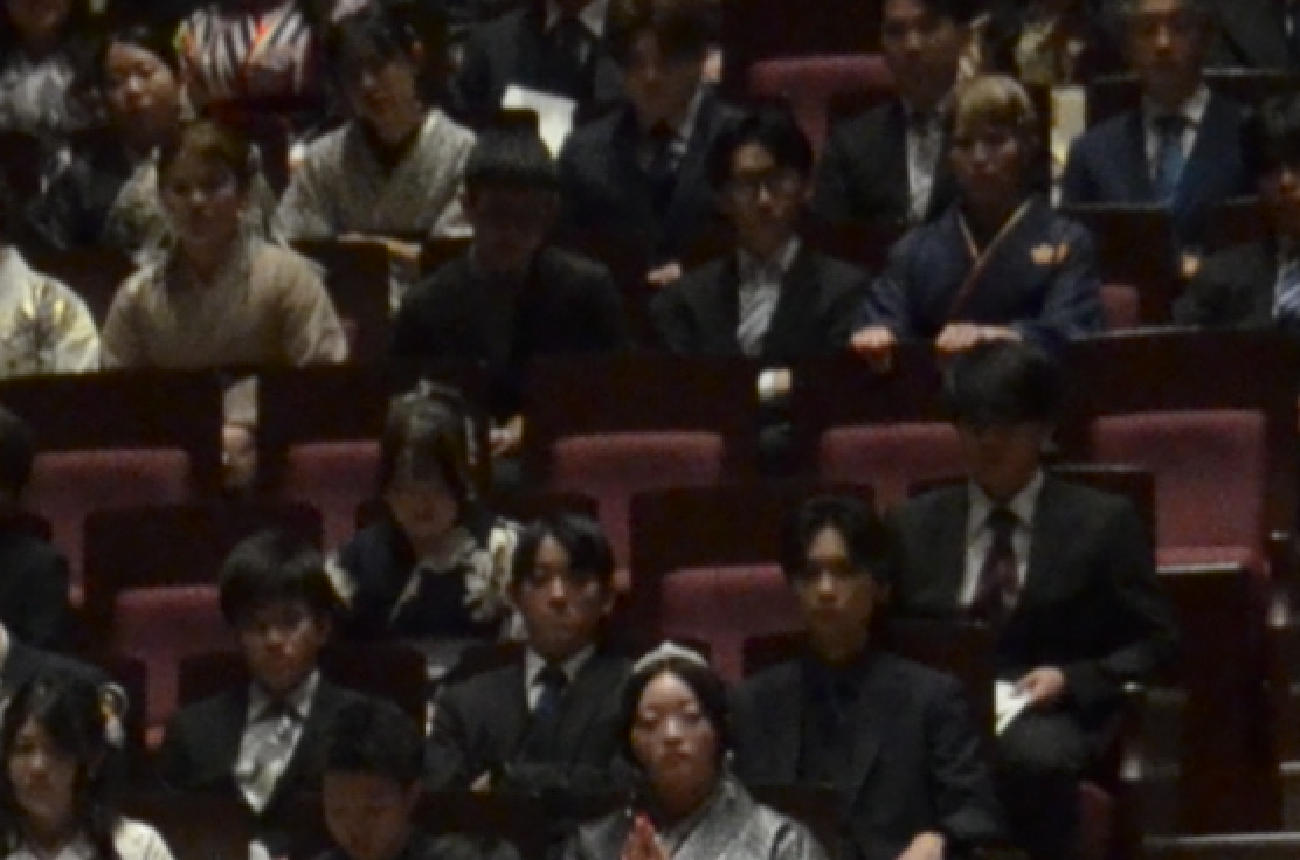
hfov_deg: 5.1
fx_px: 14375
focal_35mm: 399
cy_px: 1316
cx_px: -545
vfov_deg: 3.4
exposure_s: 1/100
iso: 1600
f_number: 5
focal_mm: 40
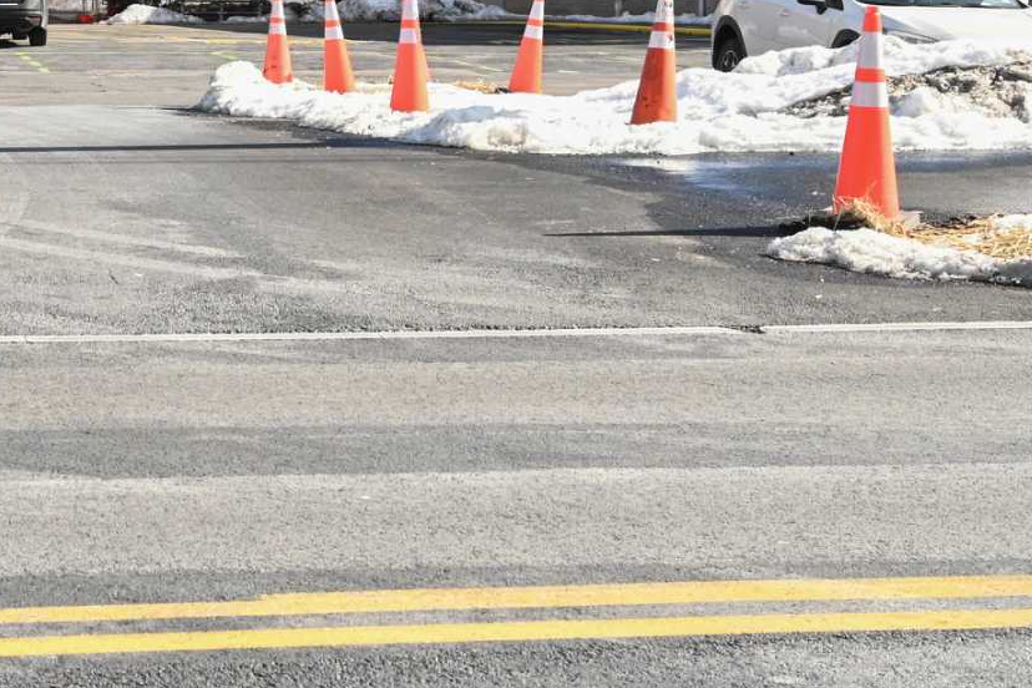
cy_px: -93
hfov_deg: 22.2
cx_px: 67
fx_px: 2551
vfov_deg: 14.9
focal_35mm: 89
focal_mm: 36
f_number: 10
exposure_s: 1/2000
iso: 2500
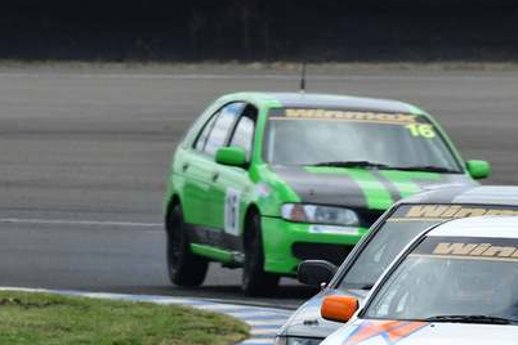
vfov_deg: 1.0
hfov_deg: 1.6
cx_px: 338
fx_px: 18906
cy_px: 216
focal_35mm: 1314
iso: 500
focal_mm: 440
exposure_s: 1/640
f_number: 10
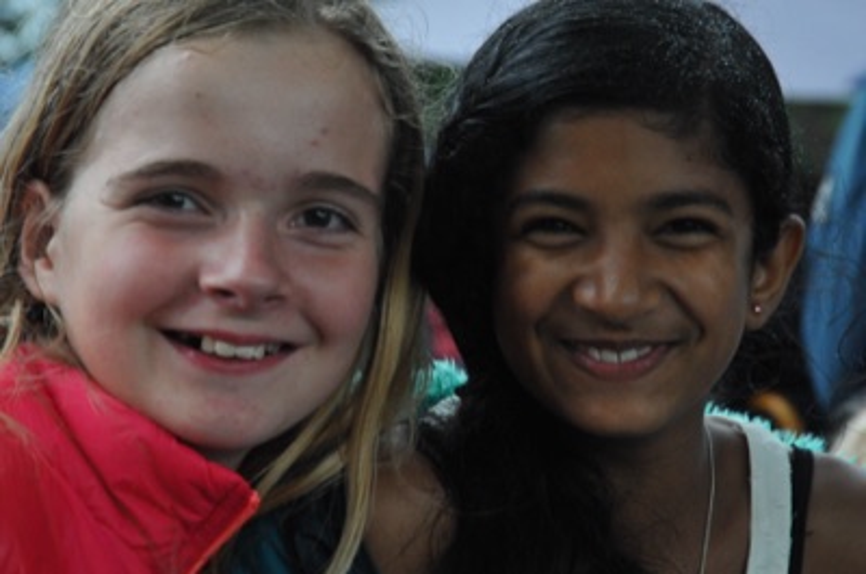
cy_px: 287
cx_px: 433
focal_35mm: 150
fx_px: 3601
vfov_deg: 9.1
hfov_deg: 13.7
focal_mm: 100
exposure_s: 1/320
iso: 2000
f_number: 7.1
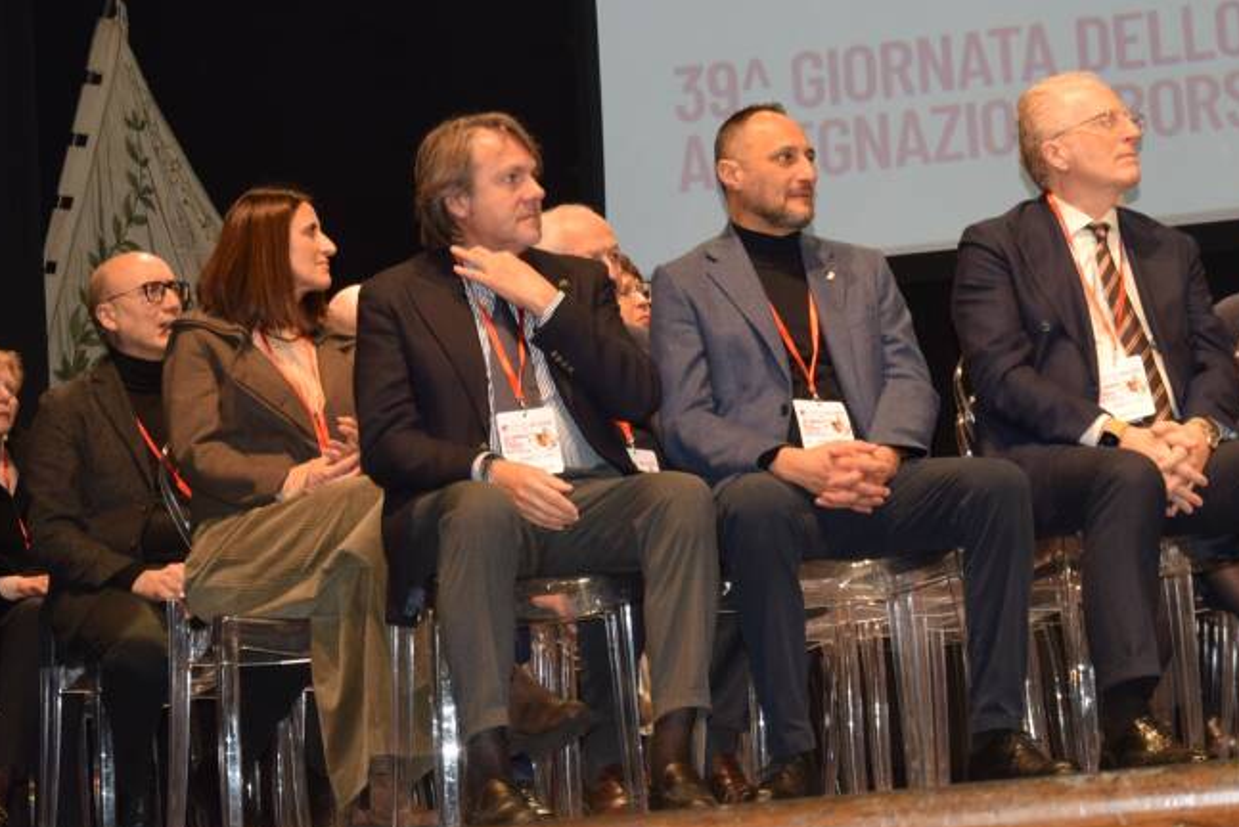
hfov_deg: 19.1
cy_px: 224
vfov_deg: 12.8
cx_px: 682
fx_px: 3677
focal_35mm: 107
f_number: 4.8
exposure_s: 1/60
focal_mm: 45
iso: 800
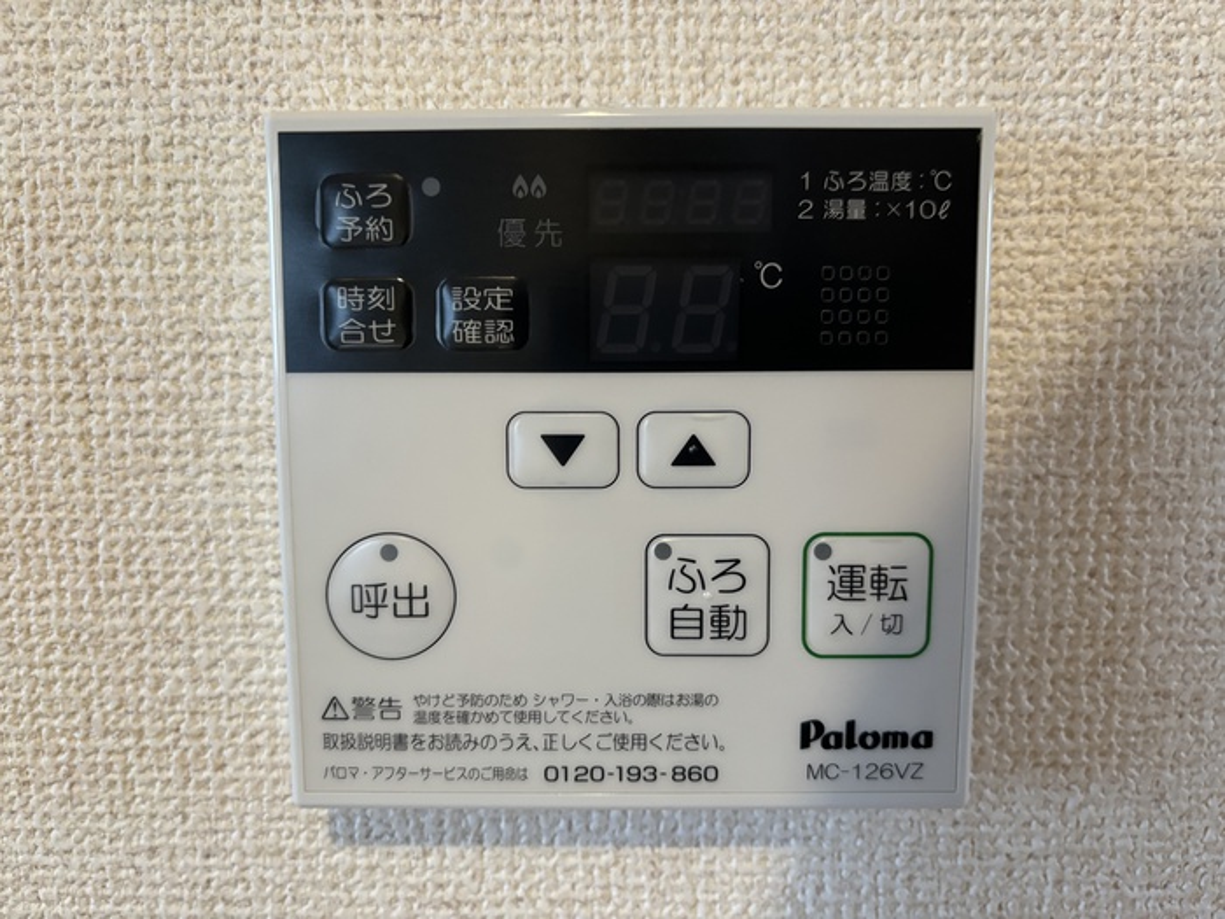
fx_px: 920
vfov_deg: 53.1
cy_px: 460
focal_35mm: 26
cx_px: 612
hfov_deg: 67.3
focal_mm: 5.96
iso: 320
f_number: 1.6
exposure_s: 1/60
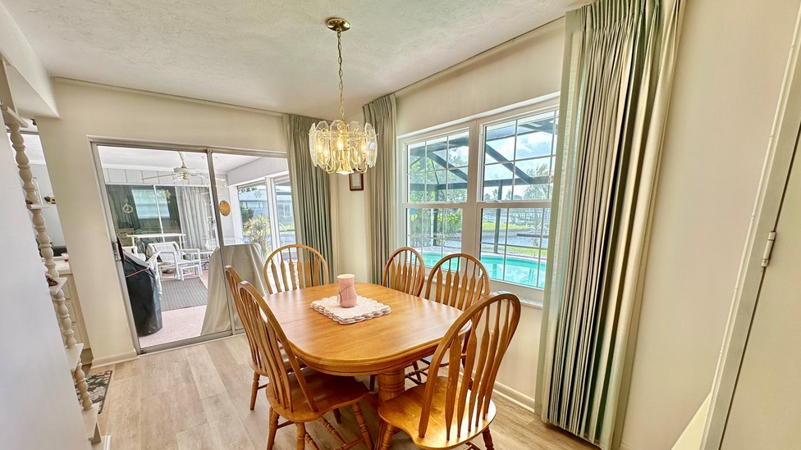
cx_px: 404
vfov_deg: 65.8
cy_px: 289
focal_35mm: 16
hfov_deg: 99.4
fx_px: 340
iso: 40
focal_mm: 2.22
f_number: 2.2
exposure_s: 1/161
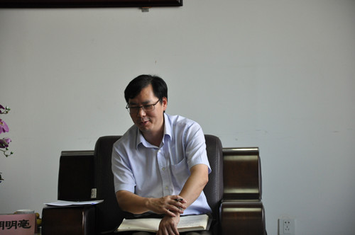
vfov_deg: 8.7
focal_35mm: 158
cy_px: 118
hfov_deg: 13.1
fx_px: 1551
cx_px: 178
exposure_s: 1/80
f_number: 5.6
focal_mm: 105
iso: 800
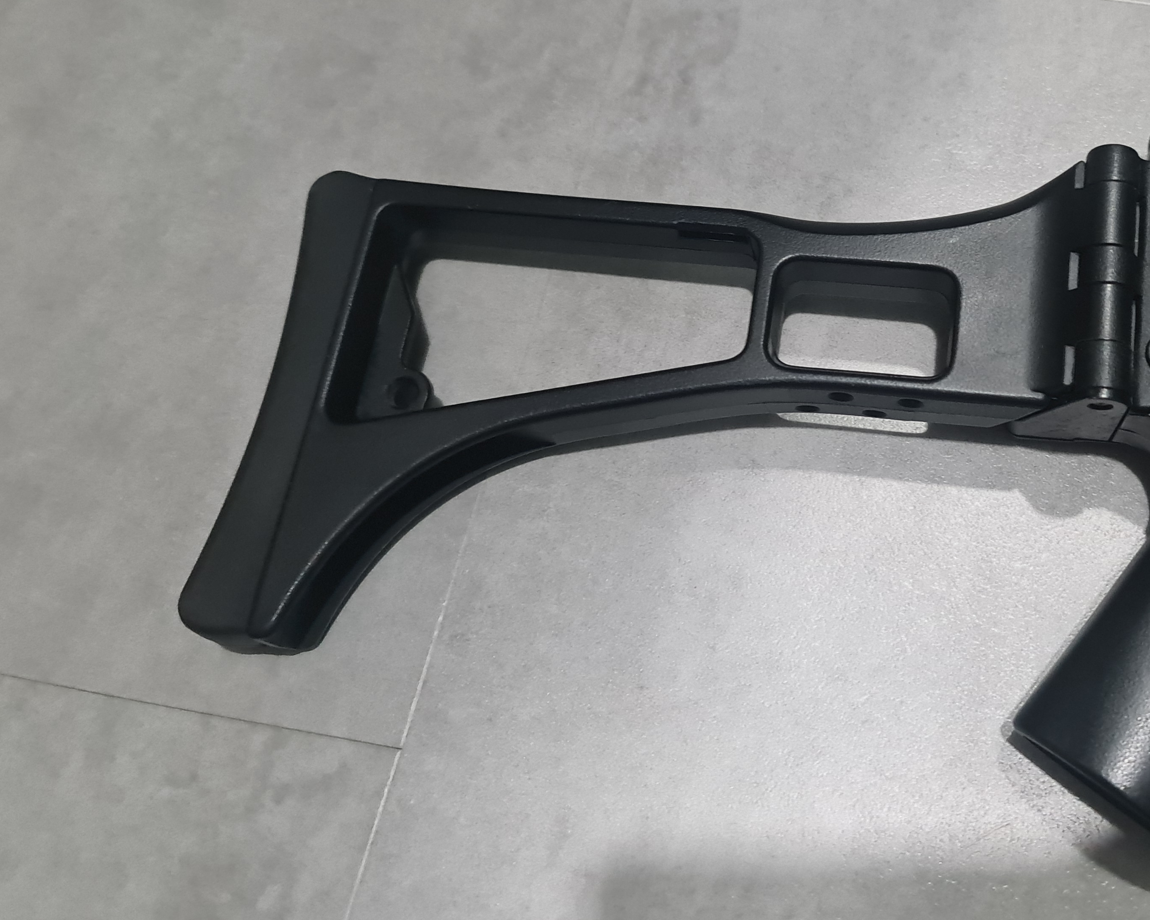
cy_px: 340
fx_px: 1225
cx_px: 818
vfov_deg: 40.8
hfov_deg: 48.9
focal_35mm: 36
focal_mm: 7
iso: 640
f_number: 1.8
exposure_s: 1/100
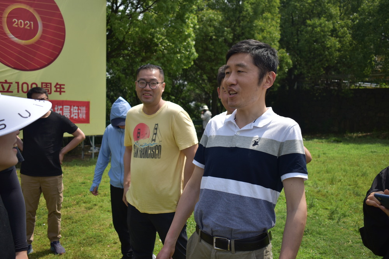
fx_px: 373
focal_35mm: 34
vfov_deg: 38.4
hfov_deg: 55.1
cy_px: 130
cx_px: 194
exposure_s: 1/1000
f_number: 3.8
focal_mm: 23
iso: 100
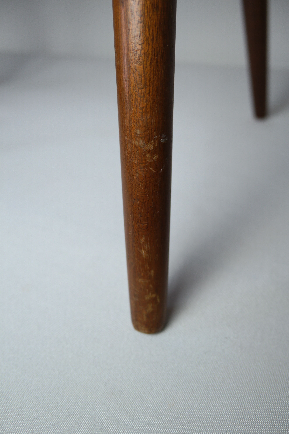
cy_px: 217
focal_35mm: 30
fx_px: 361
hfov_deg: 43.6
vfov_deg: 61.9
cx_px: 144
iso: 200
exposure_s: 1/80
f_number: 3.5
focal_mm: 20
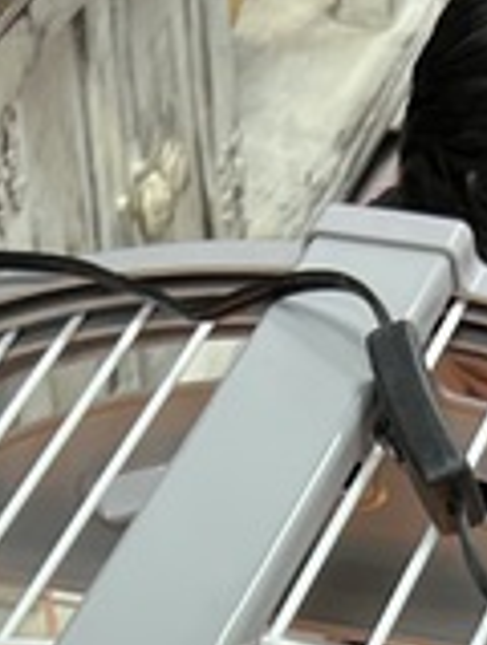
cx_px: 730
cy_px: 1586
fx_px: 3120
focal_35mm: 167
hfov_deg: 8.7
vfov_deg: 10.2
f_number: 1.5
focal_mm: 5.7
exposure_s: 1/60
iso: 80
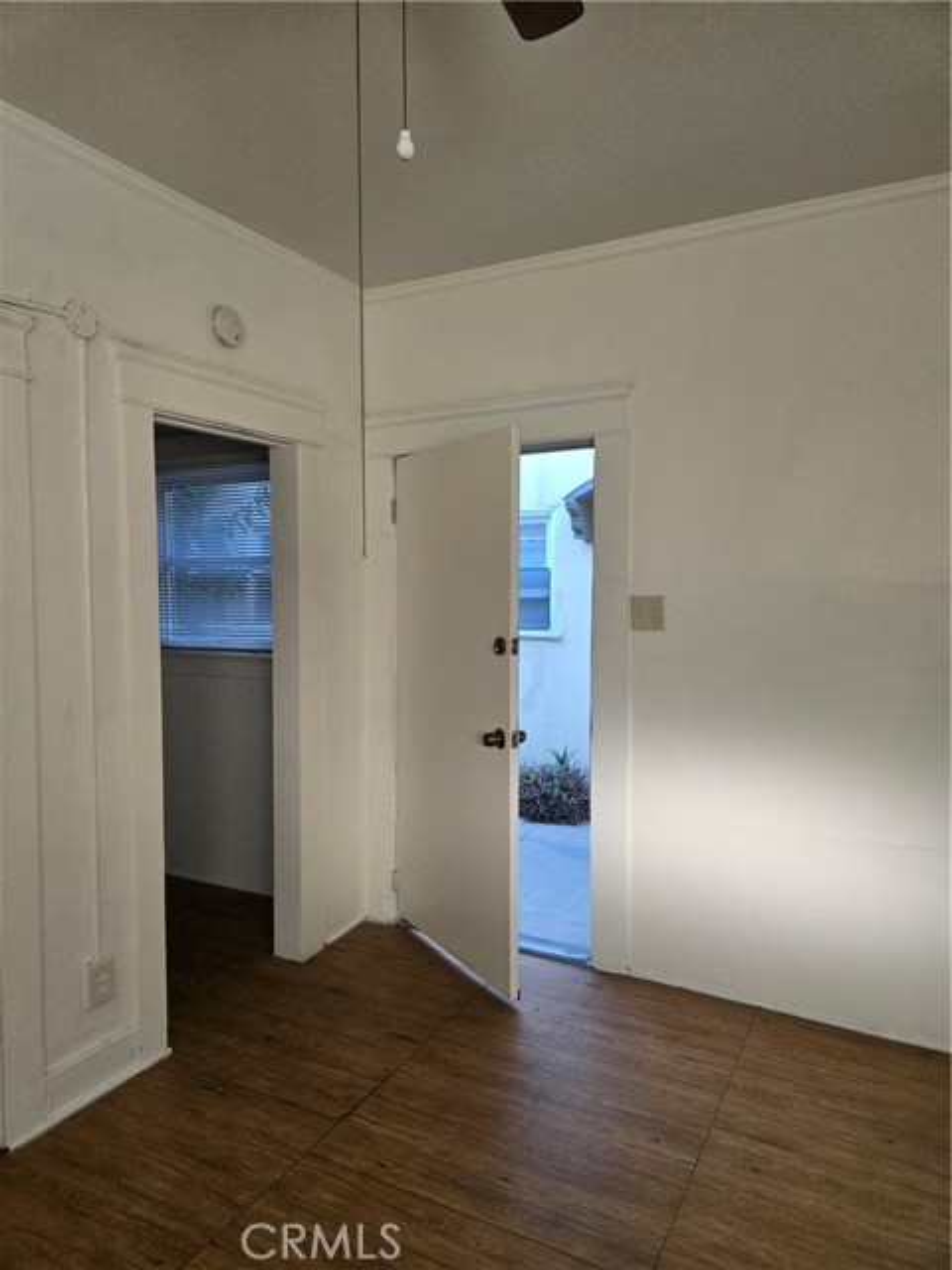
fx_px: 843
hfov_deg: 58.9
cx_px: 476
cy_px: 635
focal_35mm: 23
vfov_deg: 73.9
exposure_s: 1/180
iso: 125
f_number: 1.8
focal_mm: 5.4
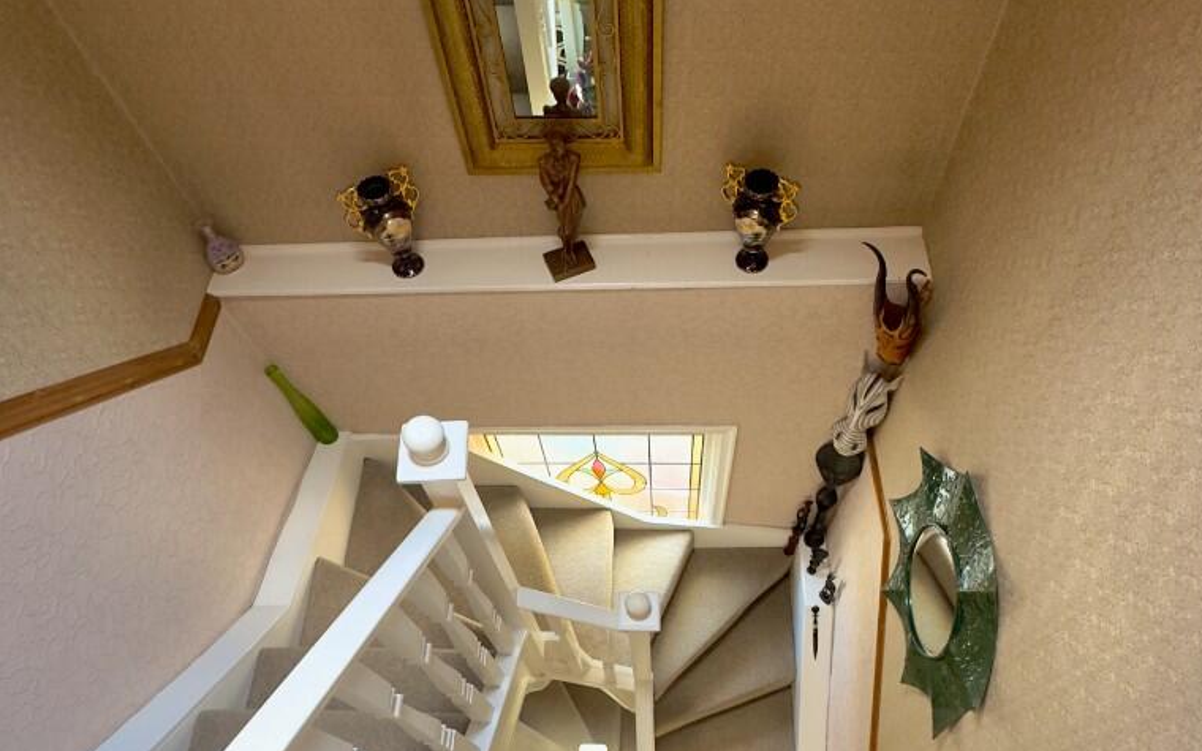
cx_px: 606
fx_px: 655
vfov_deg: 58.2
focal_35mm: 20
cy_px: 504
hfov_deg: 85.1
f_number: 2.2
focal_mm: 2.22
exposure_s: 1/50
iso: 200
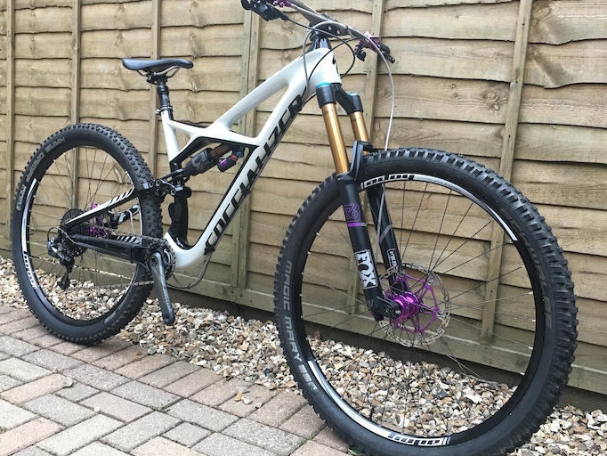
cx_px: 295
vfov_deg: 41.8
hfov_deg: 53.9
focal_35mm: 34
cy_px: 223
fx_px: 596
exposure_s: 1/33
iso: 40
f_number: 2.2
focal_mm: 4.15
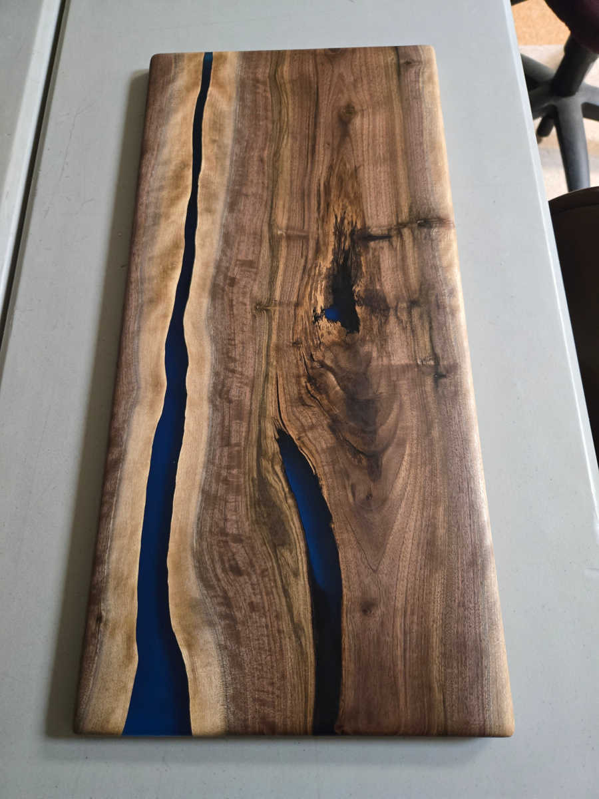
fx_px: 531
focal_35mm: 23
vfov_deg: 73.9
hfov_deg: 58.9
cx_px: 300
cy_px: 400
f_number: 1.8
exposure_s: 1/60
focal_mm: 5.4
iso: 1250
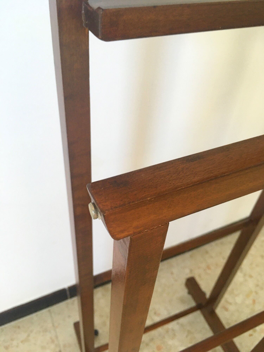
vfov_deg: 61.7
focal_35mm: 29
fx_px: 295
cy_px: 176
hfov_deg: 48.2
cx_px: 132
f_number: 2.2
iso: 125
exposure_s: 1/33
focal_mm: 4.15
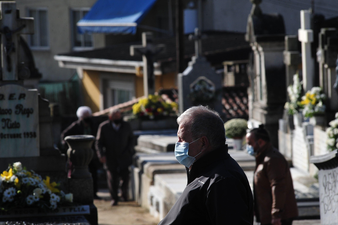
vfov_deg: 4.6
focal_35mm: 301
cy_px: 112
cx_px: 169
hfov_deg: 6.8
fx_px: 2826
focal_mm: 300
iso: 500
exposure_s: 1/400
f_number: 14
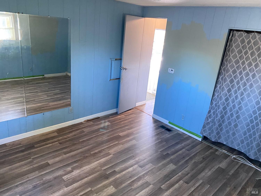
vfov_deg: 53.1
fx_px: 196
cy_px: 98
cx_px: 130
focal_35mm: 26
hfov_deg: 67.3
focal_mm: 4.25
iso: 500
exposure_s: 1/60
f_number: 1.8
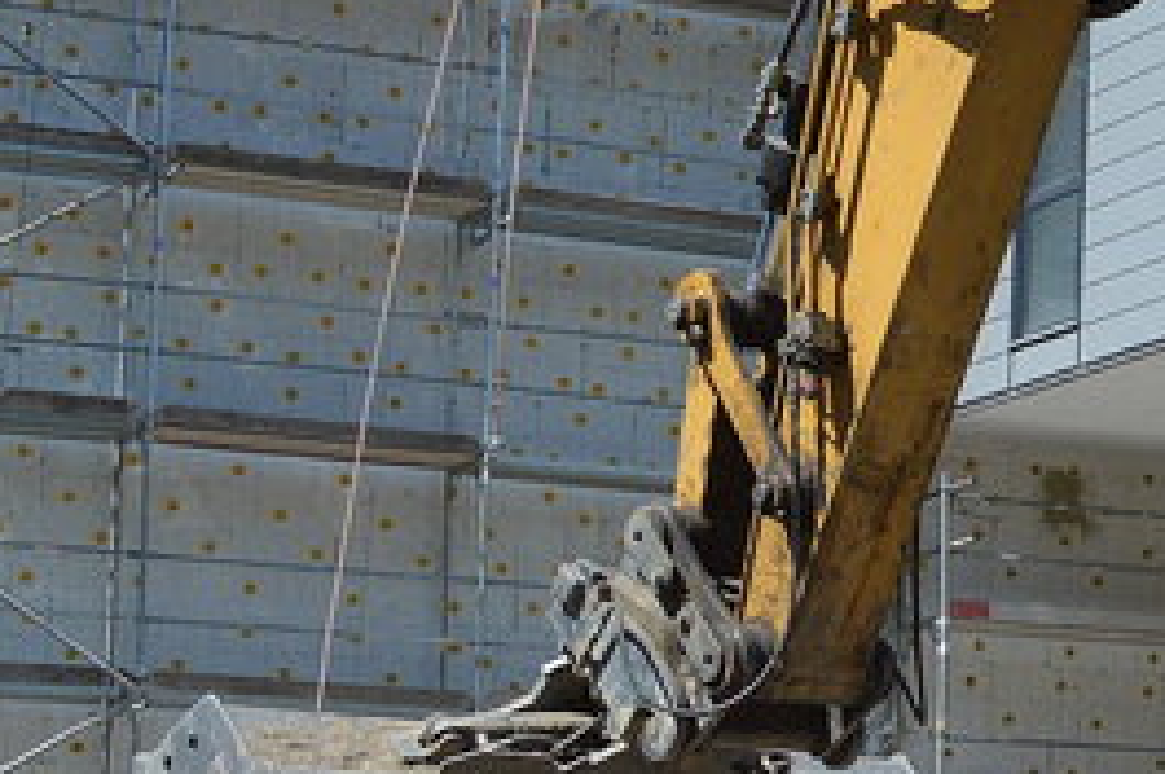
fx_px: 4396
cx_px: 2268
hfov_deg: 13.2
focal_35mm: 136
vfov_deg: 10.0
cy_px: 785
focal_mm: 20
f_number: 5.6
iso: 400
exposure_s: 1/1600
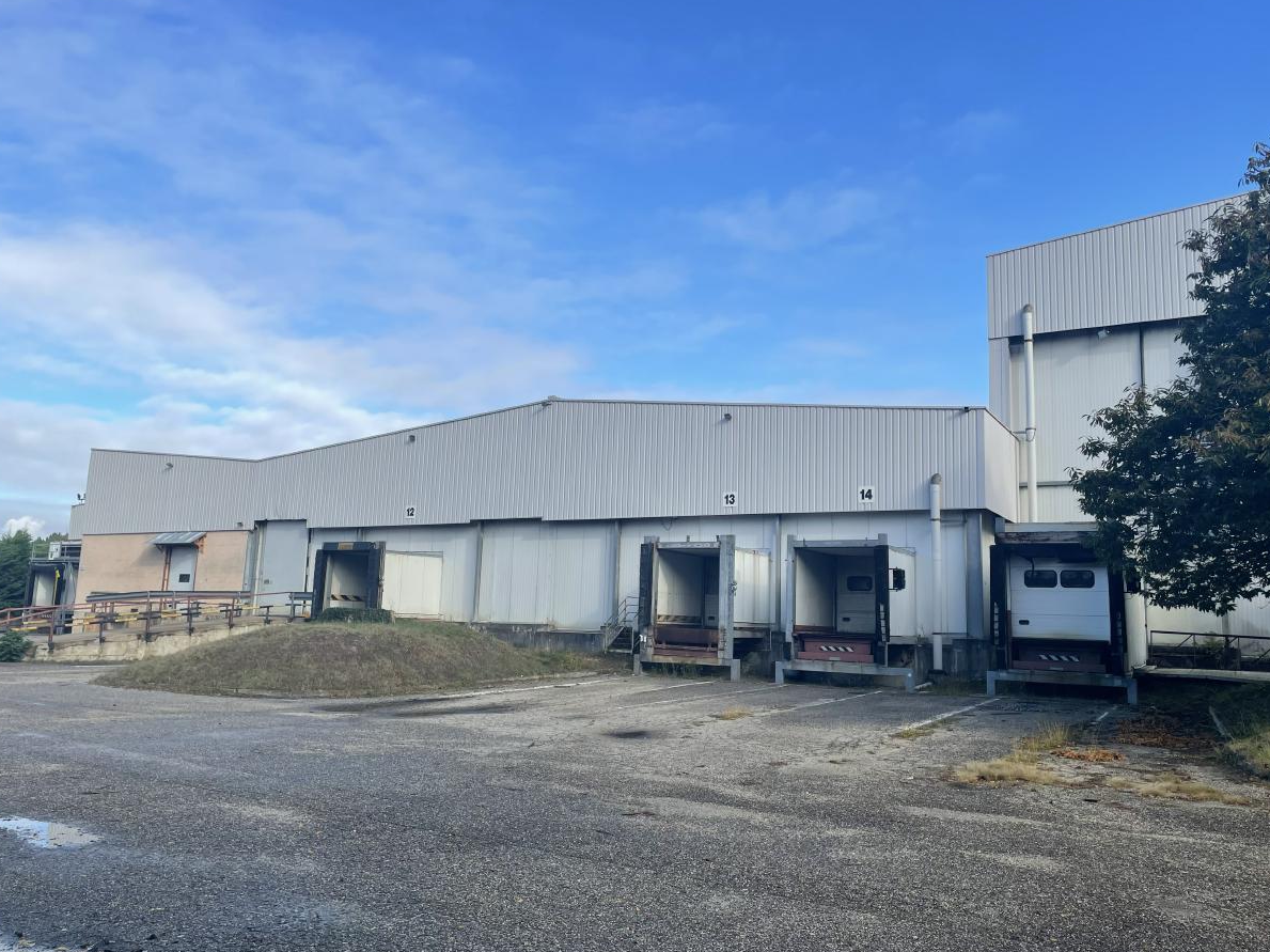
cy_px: 481
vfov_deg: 49.7
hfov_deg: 63.4
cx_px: 652
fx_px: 1027
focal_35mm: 28
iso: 32
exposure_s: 1/2882
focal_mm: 4.2
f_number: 1.6
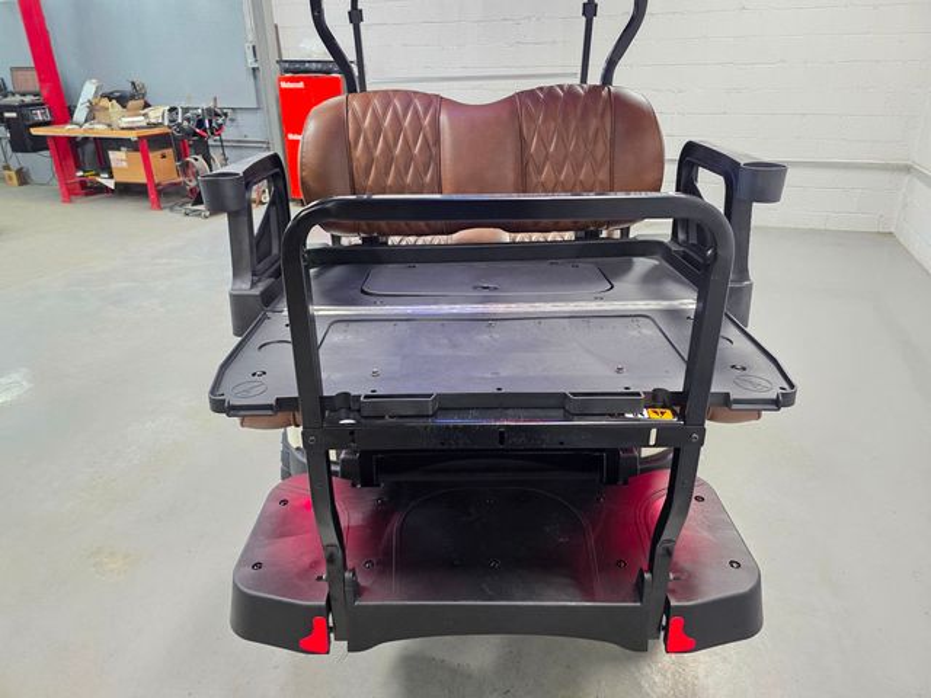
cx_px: 466
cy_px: 349
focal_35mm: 23
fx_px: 619
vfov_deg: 58.9
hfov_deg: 73.9
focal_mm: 6.3
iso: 320
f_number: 1.7
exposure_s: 1/120
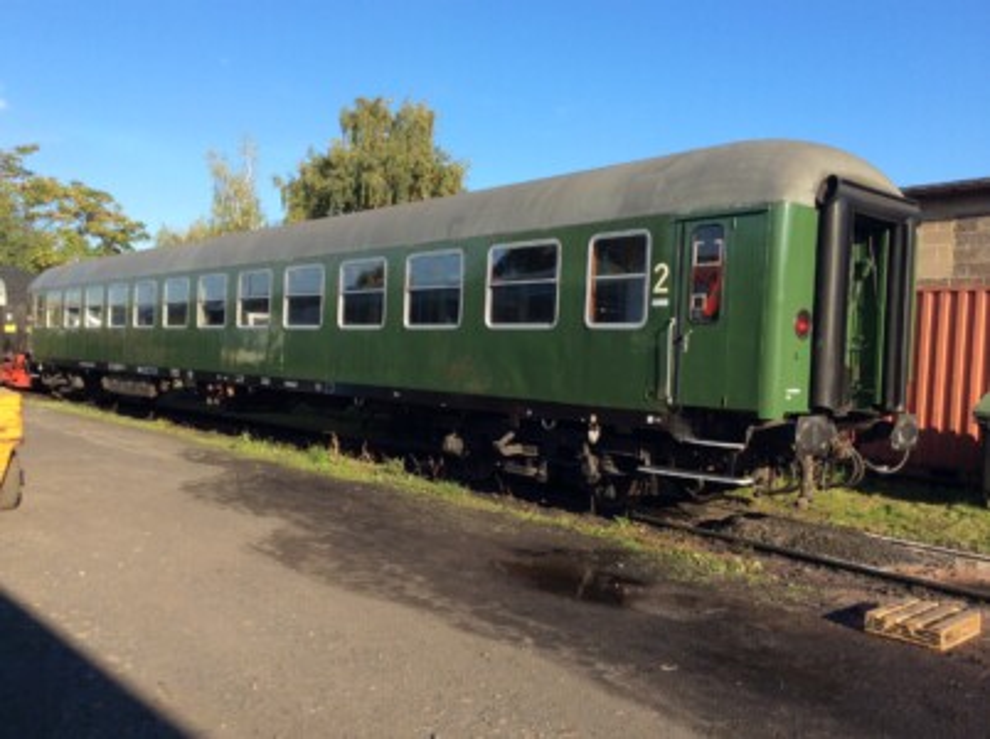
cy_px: 370
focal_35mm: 33
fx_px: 942
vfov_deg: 42.8
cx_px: 495
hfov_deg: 55.4
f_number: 2.4
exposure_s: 1/752
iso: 32
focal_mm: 3.3
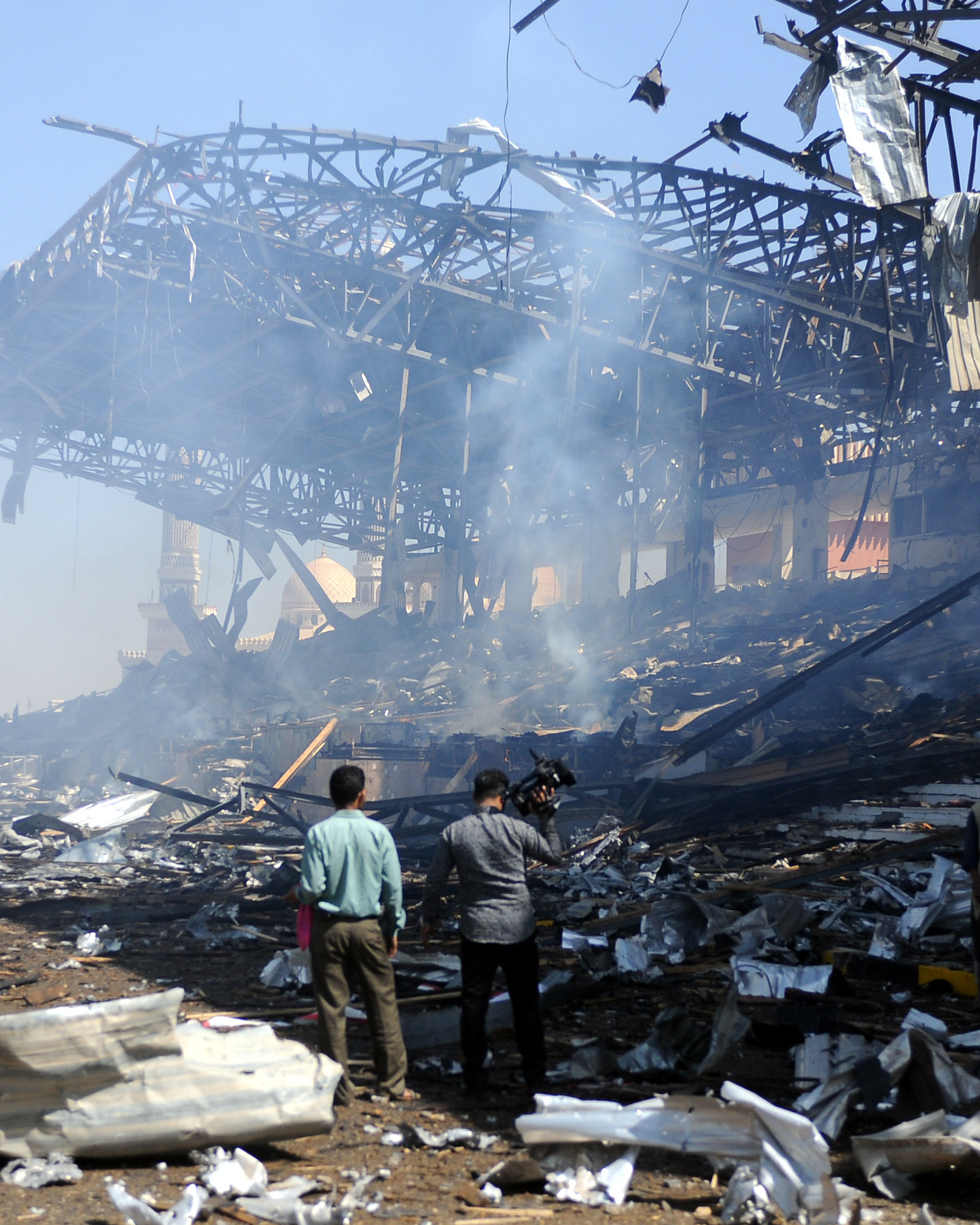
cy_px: 610
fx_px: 2175
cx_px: 470
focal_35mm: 60
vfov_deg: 31.5
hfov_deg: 25.4
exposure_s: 1/4000
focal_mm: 28
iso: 250
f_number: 7.1
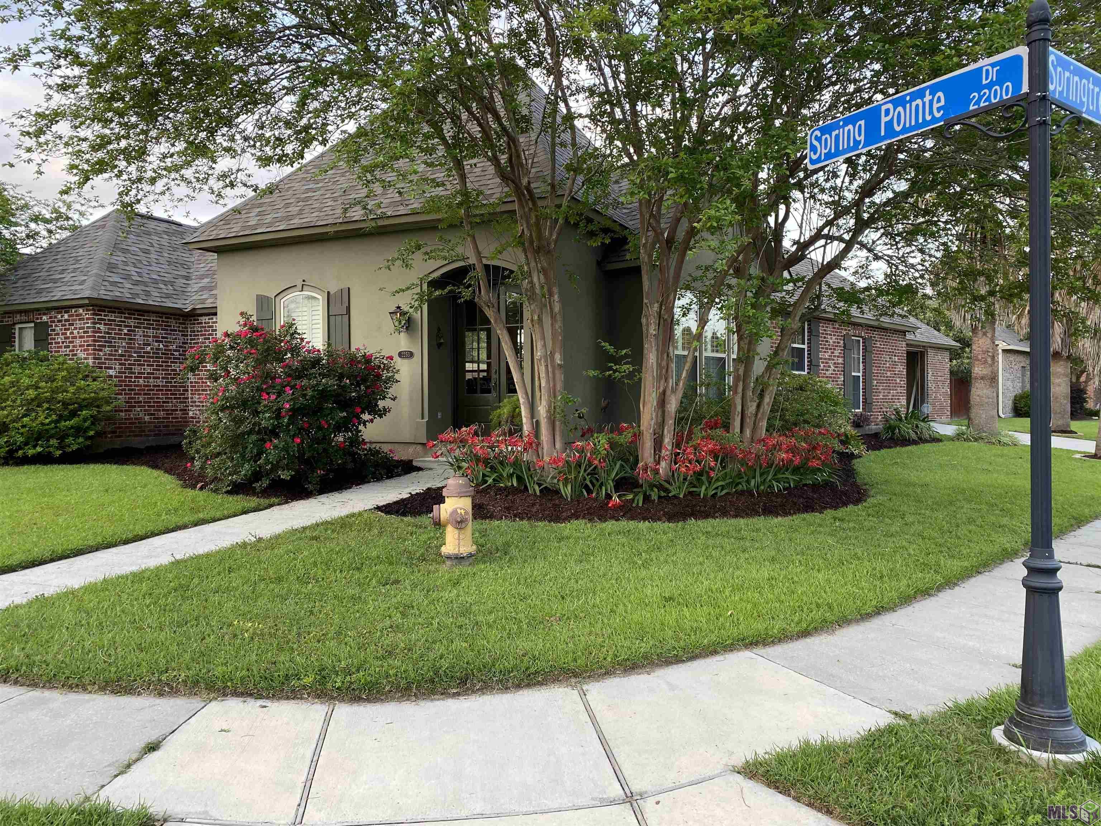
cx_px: 550
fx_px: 827
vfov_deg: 53.1
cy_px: 413
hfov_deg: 67.3
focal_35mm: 26
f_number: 1.8
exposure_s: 1/122
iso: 64
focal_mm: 4.25
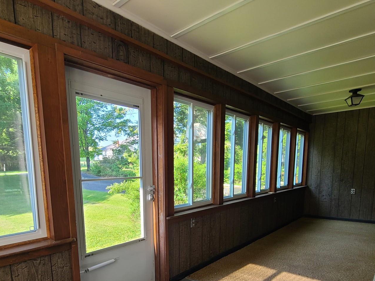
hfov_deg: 78.9
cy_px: 208
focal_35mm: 21
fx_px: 227
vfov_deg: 60.3
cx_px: 178
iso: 80
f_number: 2.2
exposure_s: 1/120
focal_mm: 2.2
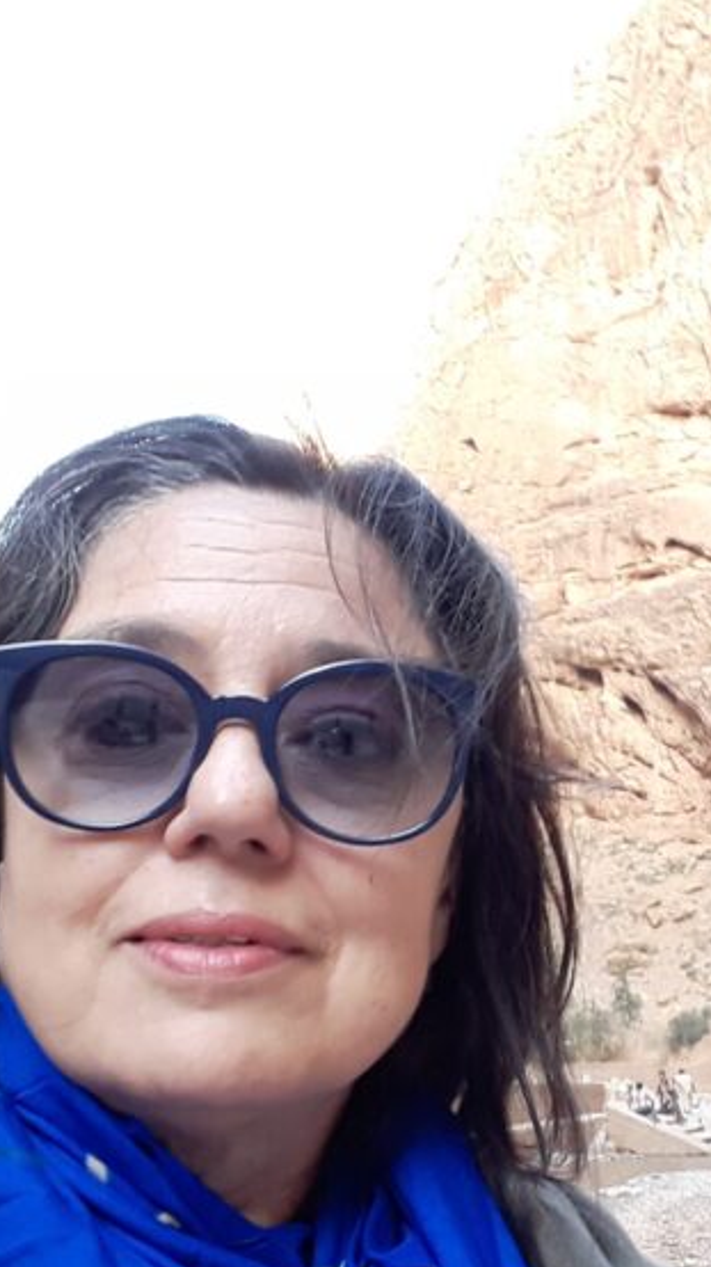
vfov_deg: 40.2
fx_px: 1712
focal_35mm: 51
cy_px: 830
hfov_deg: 22.9
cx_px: 638
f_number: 1.9
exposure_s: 1/50
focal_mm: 2.53
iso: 50
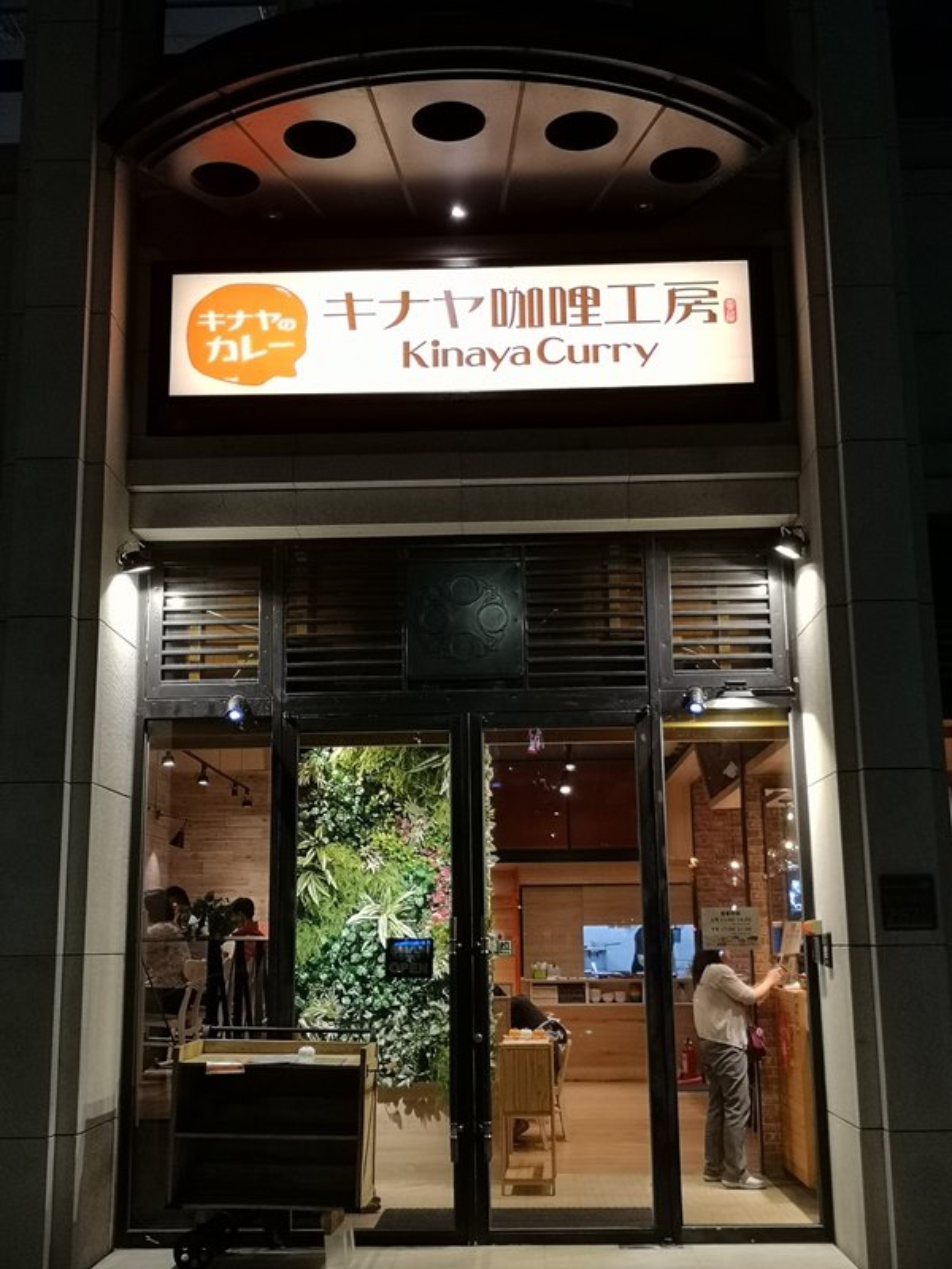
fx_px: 1430
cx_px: 476
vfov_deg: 47.9
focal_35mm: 39
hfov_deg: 36.8
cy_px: 634
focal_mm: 3.95
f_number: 1.8
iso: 200
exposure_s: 1/33.3
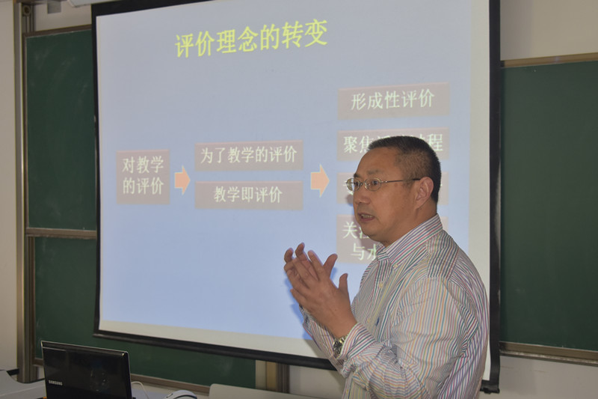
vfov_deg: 23.8
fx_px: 947
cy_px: 200
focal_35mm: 57
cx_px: 299
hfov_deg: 35.1
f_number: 4
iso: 500
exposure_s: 1/60
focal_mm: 38
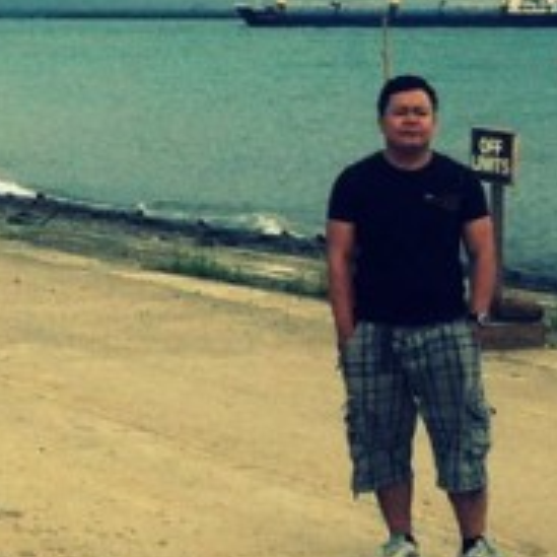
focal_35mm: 173
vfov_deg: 10.1
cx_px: 180
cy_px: 352
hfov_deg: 10.1
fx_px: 3149
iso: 80
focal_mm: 3.85
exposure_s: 1/262
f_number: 2.8
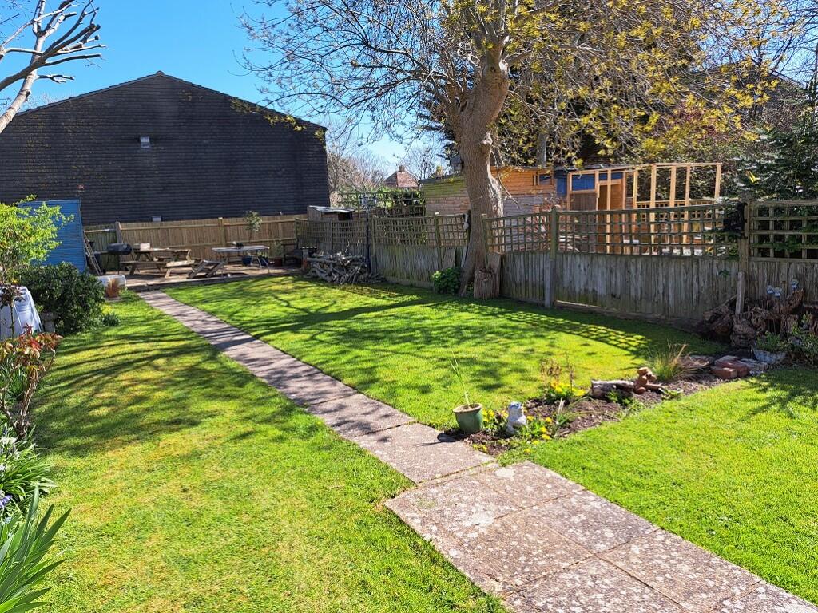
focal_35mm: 24
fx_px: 567
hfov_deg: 71.6
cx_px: 409
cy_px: 306
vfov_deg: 56.8
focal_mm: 5.23
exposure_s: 1/628
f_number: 1.8
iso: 50
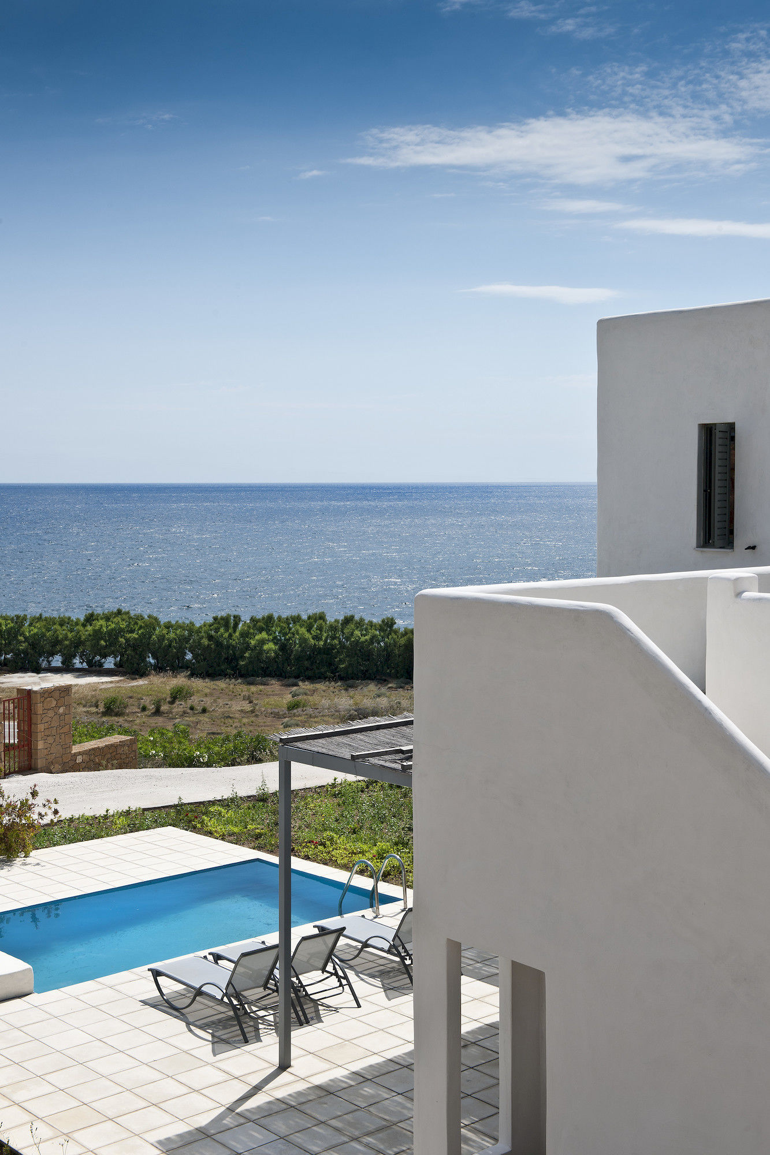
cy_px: 578
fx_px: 1540
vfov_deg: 41.1
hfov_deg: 28.1
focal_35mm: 48
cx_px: 385
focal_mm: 48
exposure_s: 1/320
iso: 100
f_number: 11
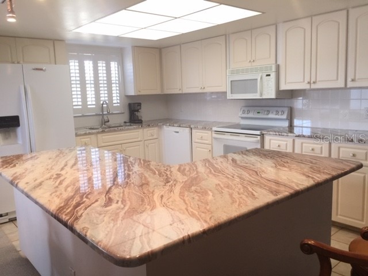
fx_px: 308
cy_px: 138
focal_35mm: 29
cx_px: 184
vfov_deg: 48.2
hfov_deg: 61.7
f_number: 2.2
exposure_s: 1/15
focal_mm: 4.15
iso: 32
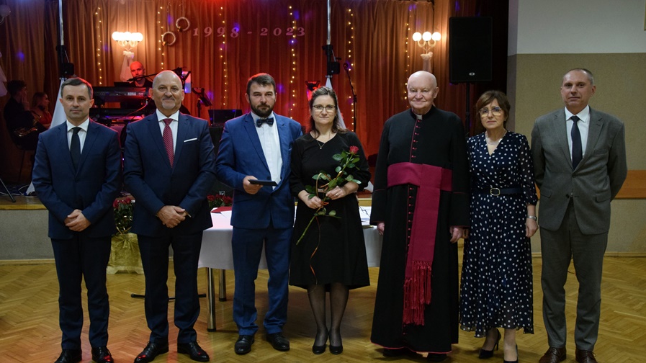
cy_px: 181
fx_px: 702
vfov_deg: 29.0
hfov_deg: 49.4
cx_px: 323
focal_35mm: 41
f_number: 4
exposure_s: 1/100
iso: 2800
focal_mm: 26
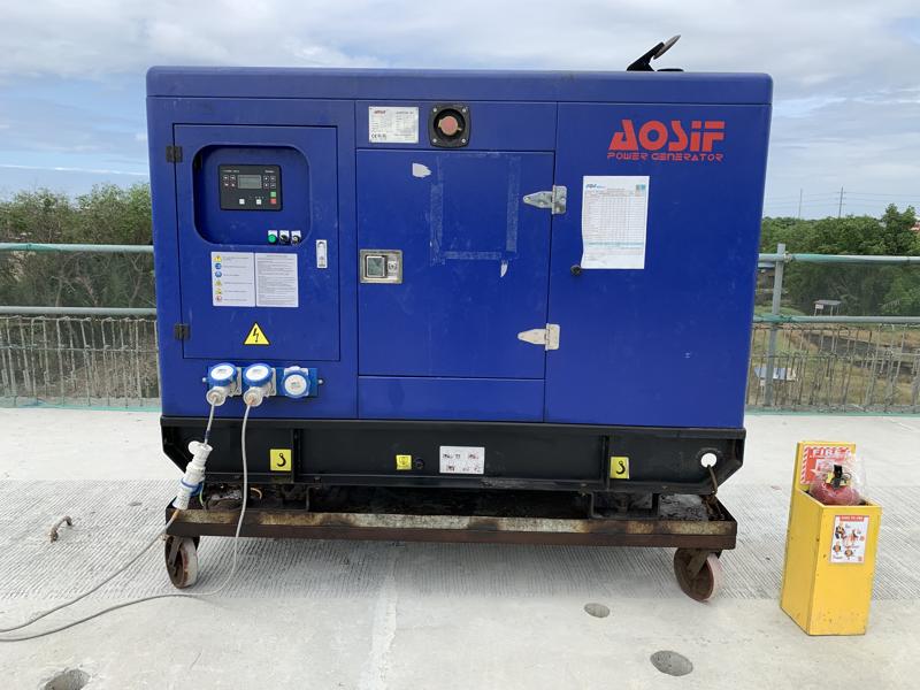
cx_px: 460
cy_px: 345
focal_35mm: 26
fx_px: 691
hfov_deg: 67.3
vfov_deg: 53.1
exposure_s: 1/1610
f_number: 1.8
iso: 25
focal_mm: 4.25
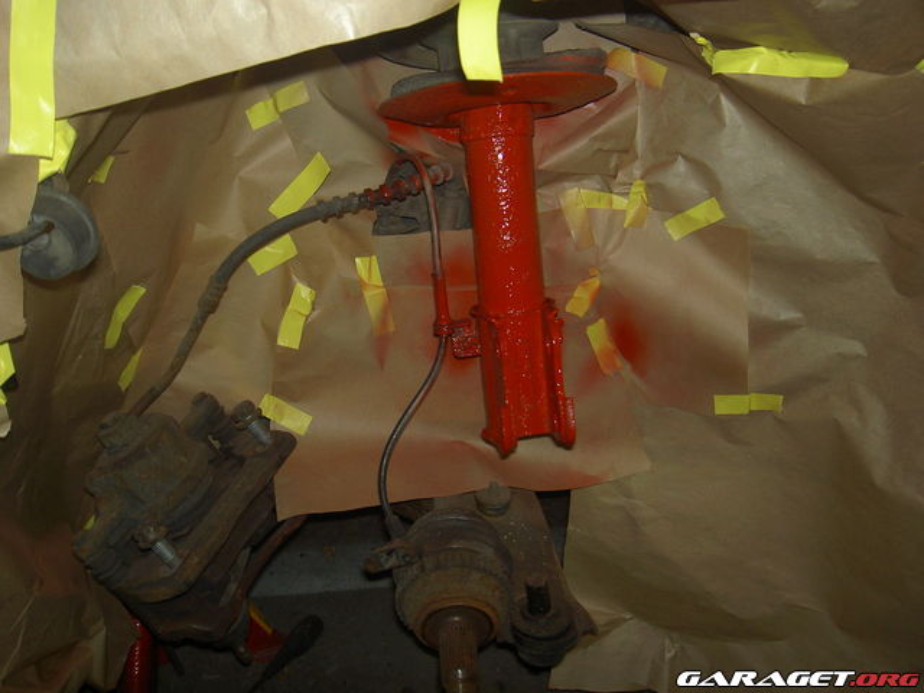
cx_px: 462
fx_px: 1041
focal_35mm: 39
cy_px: 346
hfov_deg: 47.9
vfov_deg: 36.8
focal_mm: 8
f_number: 2.8
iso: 100
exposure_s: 1/125
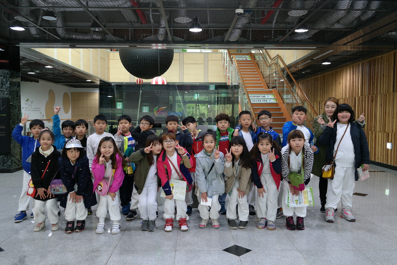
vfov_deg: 43.6
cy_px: 132
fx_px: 331
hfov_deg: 61.9
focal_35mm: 30
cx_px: 198
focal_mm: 20
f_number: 3.5
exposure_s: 1/40
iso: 800
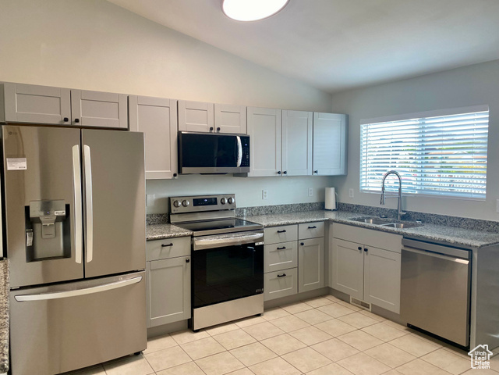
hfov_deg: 67.3
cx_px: 250
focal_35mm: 26
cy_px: 188
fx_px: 375
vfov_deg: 53.1
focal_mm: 4.25
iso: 100
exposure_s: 1/120
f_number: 1.8
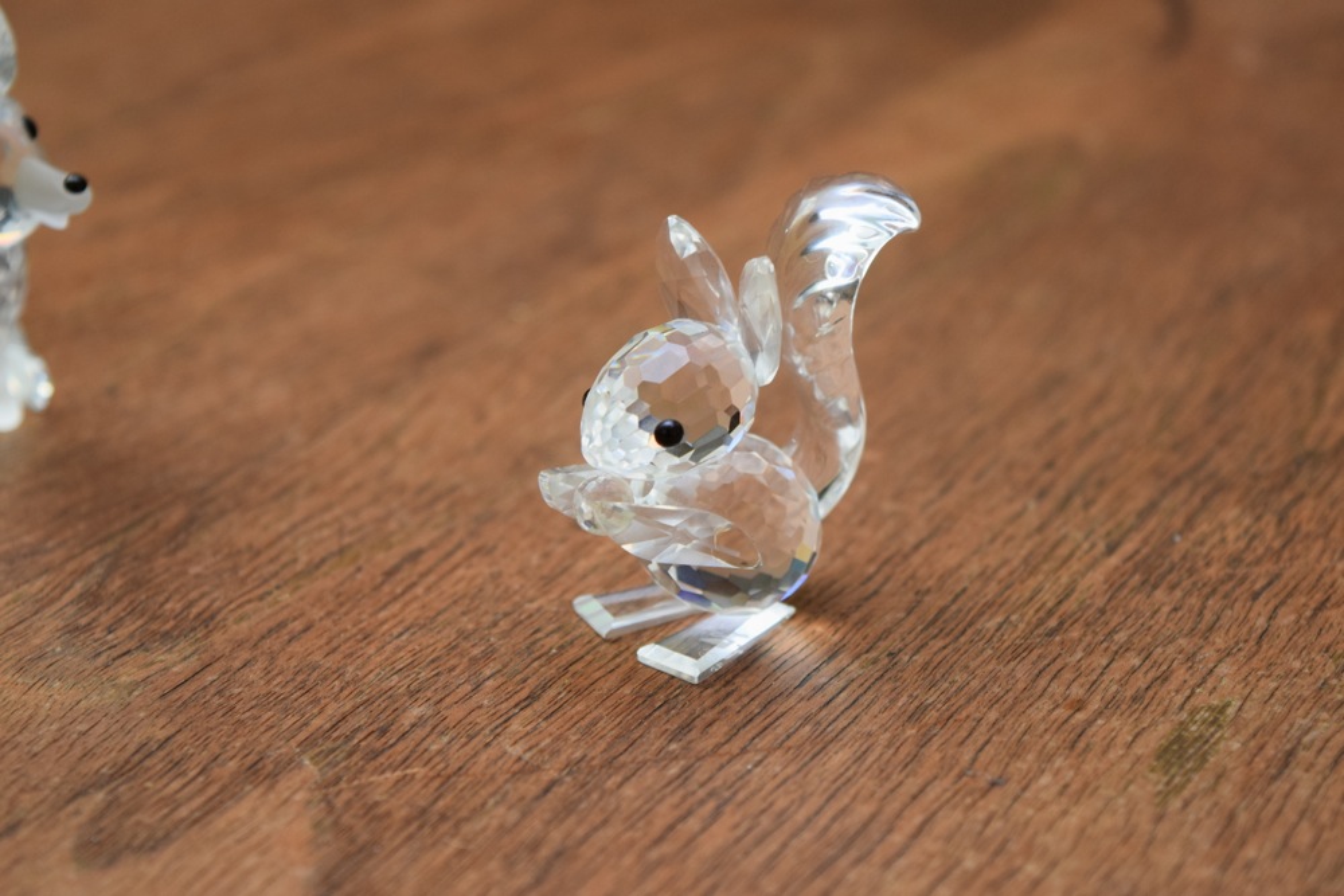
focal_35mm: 82
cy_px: 448
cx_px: 672
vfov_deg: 16.6
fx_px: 3080
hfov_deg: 24.6
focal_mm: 55
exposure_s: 1/60
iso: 900
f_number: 5.6
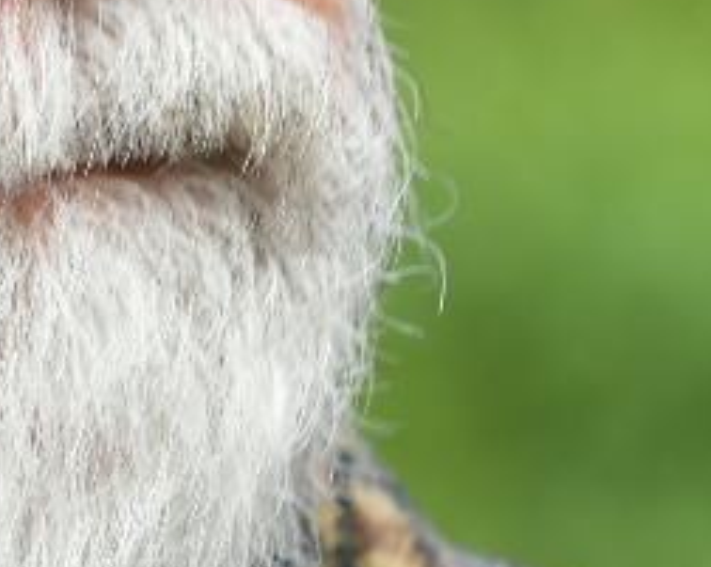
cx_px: -59
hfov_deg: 1.6
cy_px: -56
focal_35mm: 1209
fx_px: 25411
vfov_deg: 1.3
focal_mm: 200
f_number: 6.3
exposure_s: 1/200
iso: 100
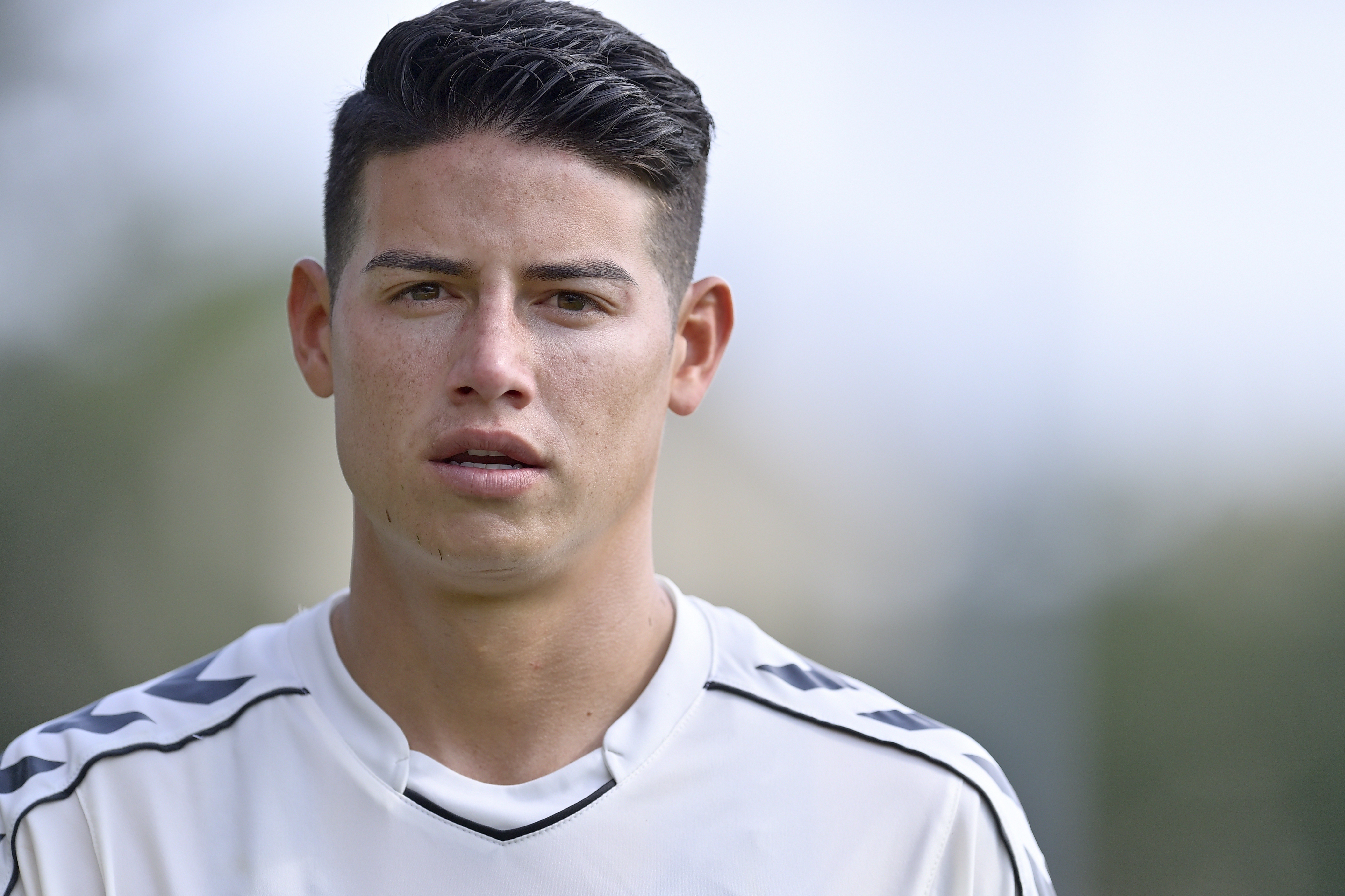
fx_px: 14943
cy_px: 448
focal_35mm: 400
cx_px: 672
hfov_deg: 5.2
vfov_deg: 3.4
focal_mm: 400
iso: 320
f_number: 2.8
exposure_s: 1/3200
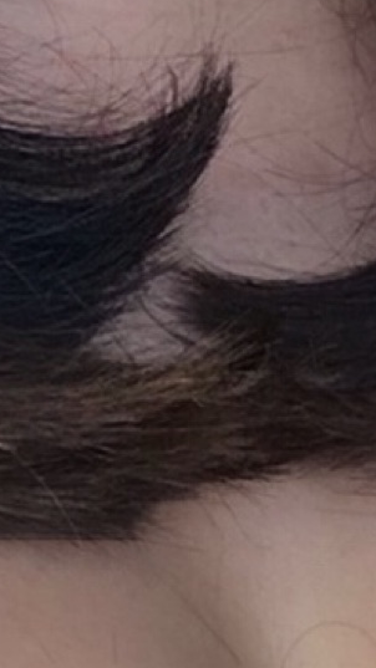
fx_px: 3333
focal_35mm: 188
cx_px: -4
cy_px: -277
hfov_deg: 6.4
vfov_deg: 11.1
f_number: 1.9
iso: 80
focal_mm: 2.71
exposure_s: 1/155
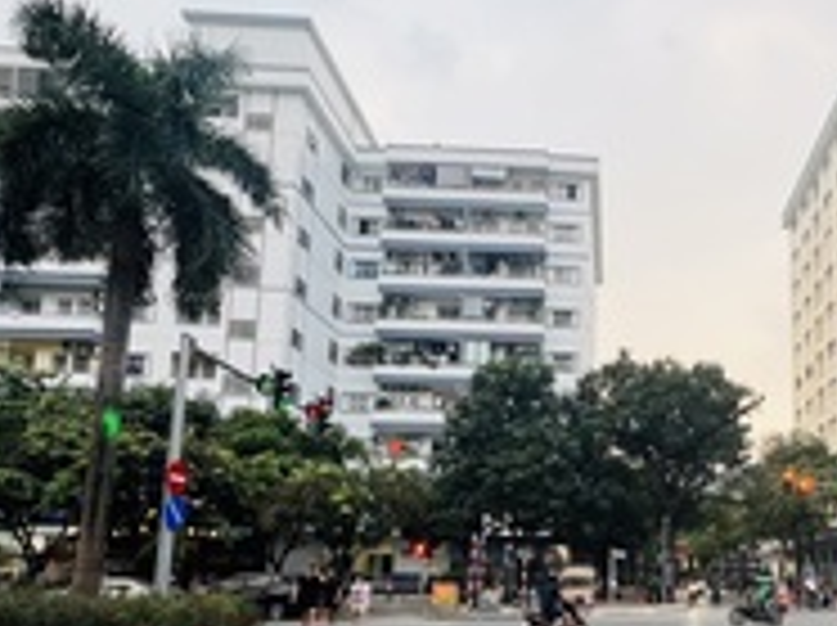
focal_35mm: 28
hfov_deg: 58.6
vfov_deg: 47.4
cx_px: 670
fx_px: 676
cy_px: 486
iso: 100
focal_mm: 1.57
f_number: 1.8
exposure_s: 1/100
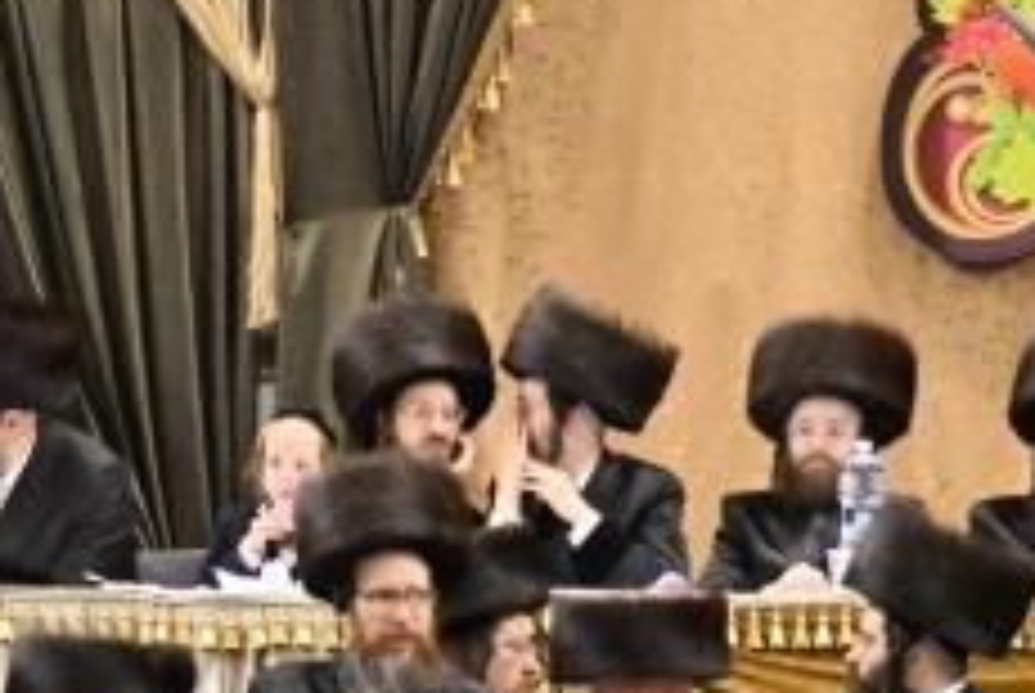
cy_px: 569
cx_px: 1341
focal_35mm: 311
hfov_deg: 6.6
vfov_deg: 4.4
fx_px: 8953
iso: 1000
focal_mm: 70
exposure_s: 1/200
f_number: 2.8
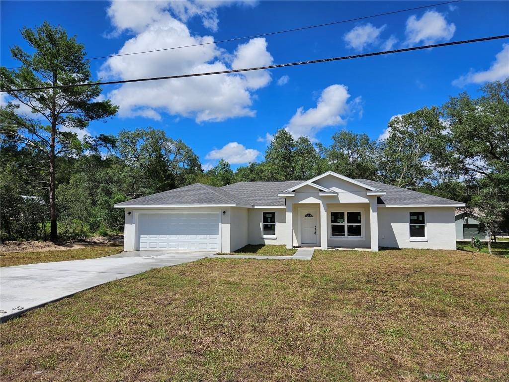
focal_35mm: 23
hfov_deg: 73.9
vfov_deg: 58.9
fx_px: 338
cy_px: 191
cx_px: 254
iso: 25
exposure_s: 1/3203
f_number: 1.8
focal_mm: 5.4
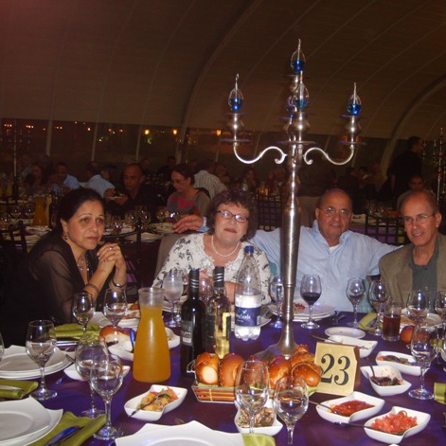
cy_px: 225
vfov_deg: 40.0
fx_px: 612
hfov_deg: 39.6
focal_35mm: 42
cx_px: 293
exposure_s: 1/45
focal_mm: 5.8
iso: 100
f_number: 2.8
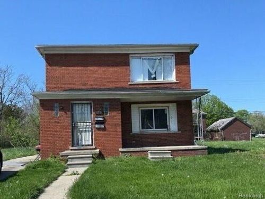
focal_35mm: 24
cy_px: 100
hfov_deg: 71.5
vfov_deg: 56.9
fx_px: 184
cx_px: 132
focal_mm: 6.86
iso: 50
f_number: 1.78
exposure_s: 1/13699
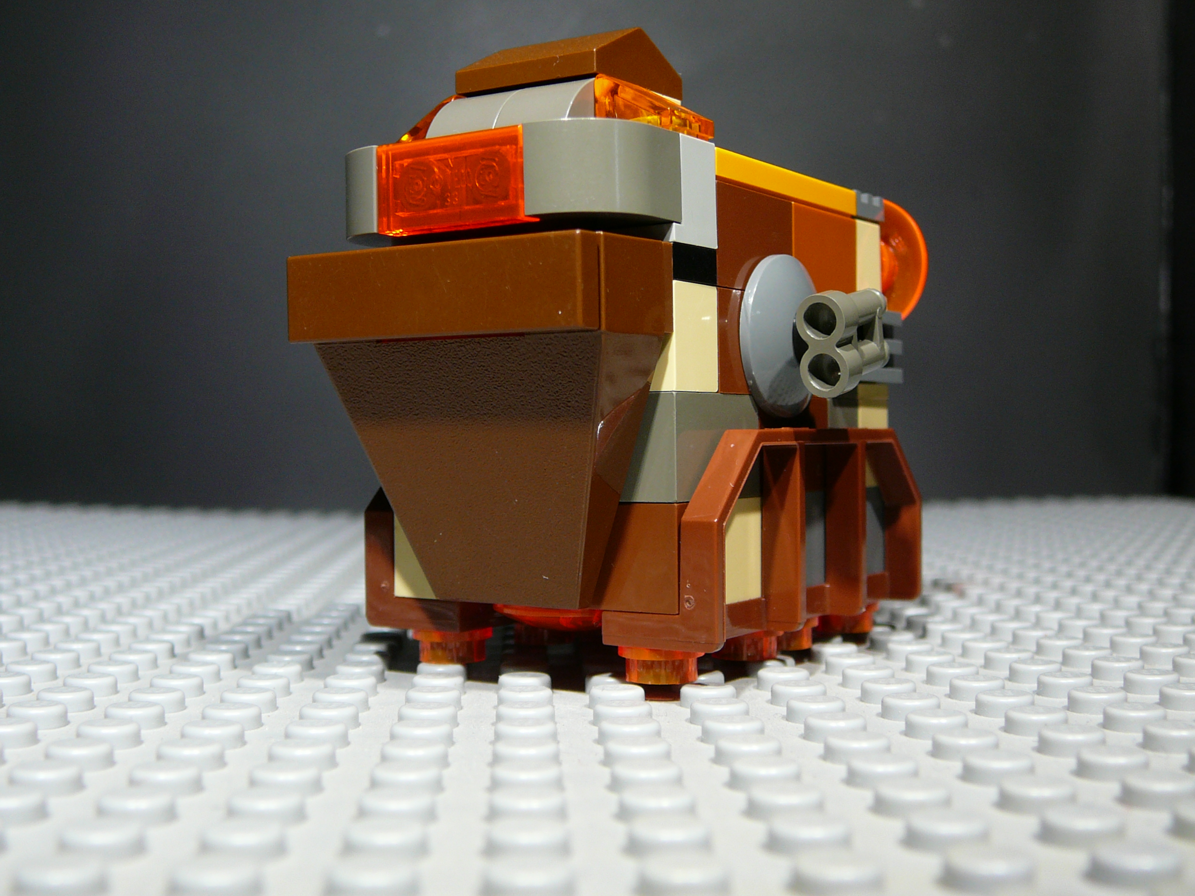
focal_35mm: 45
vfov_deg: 32.2
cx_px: 598
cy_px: 448
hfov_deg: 42.1
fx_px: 1553
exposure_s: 1/30
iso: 100
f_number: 3.2
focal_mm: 6.7
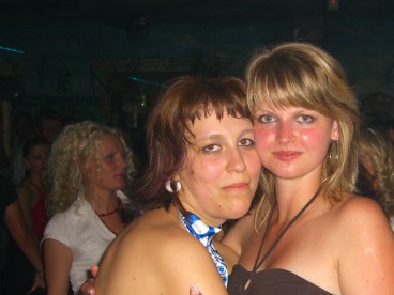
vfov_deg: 23.5
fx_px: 706
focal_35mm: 62
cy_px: 211
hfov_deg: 30.6
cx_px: 304
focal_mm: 7.9
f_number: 2.8
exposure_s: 1/60
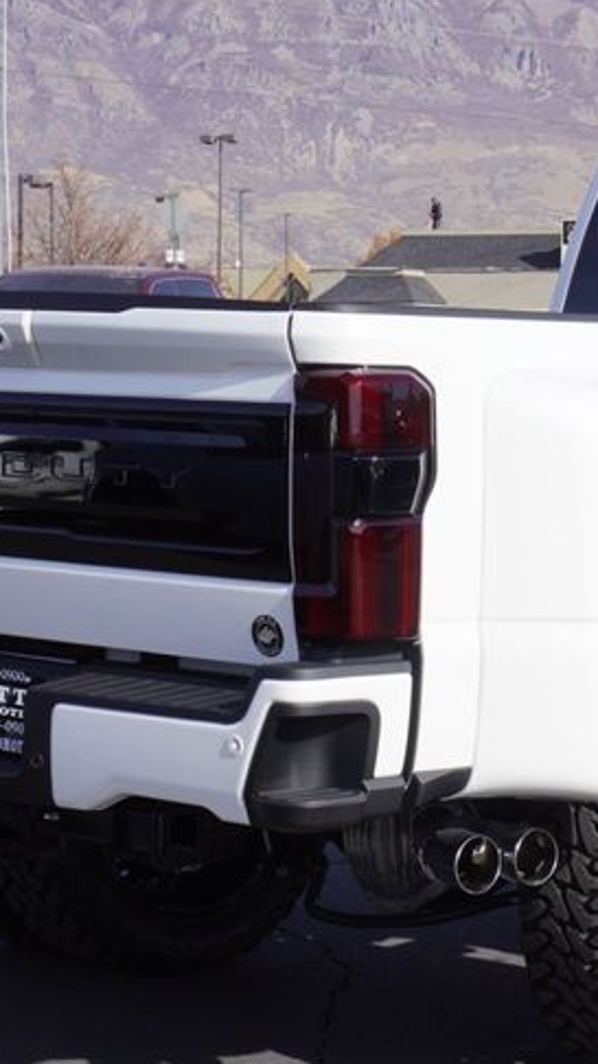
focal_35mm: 96
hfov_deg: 12.4
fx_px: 2712
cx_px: 655
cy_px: 624
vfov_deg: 22.2
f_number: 11
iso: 100
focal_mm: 29
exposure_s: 1/160
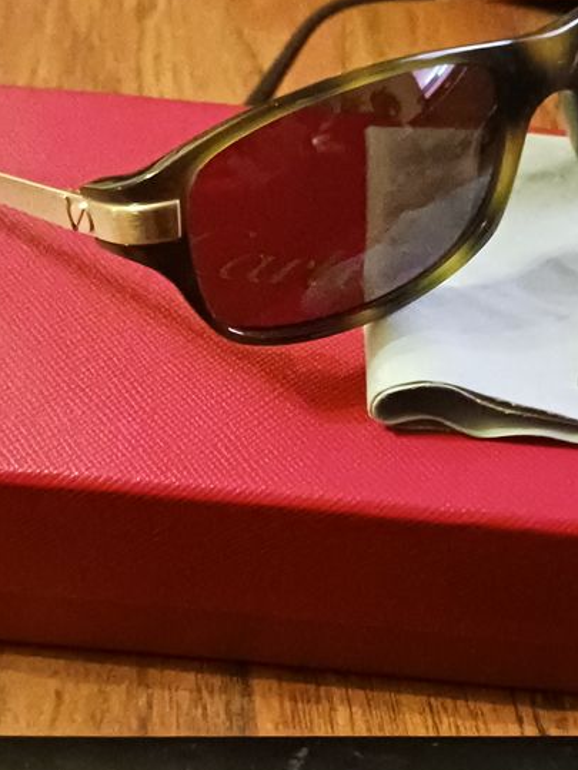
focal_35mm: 50
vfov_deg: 38.2
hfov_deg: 29.1
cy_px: 386
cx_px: 317
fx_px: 1113
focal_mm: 4
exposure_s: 1/10
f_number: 1.8
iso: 5000
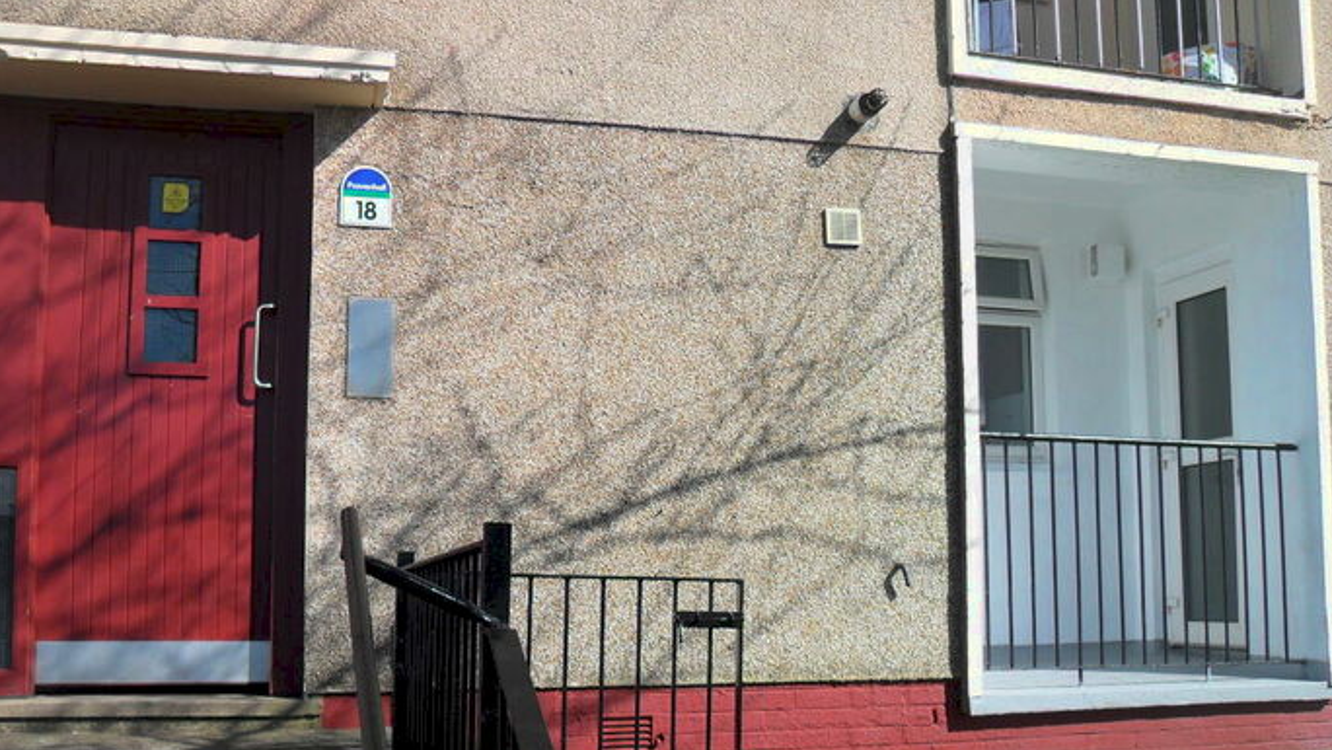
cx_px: 674
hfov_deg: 51.6
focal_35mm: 39
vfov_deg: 30.4
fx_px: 1378
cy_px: 443
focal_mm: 6.2
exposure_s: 1/125
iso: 100
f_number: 8.9
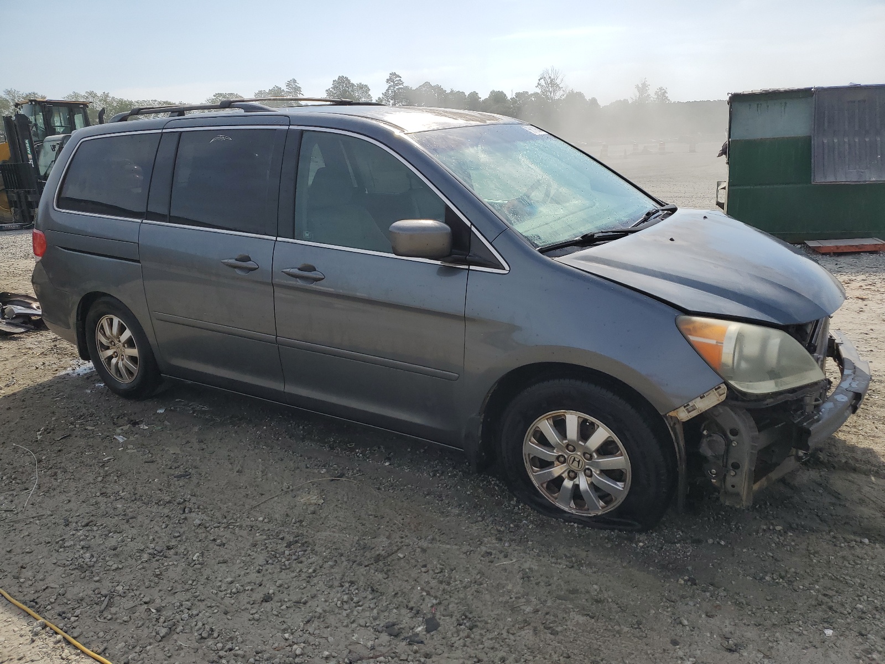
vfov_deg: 53.1
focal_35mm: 26
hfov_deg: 67.3
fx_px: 665
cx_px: 442
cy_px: 332
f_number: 1.5
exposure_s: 1/5000
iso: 50
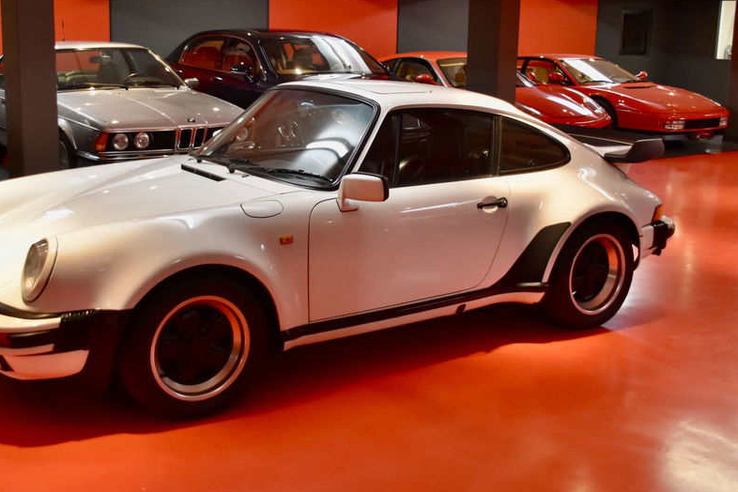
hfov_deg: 45.3
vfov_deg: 31.1
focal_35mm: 43
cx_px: 320
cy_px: 194
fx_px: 881
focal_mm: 22
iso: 800
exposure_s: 1/60
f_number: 4
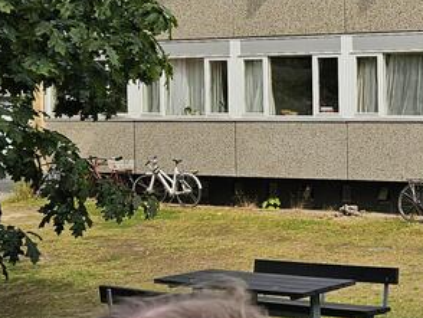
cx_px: 603
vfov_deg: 16.4
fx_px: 1101
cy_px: 86
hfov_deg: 19.4
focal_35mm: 90
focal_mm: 5.4
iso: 50
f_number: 1.8
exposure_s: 1/2000
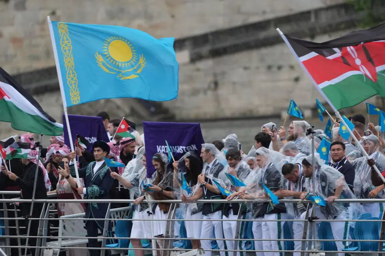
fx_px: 4276
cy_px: 128
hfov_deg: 5.2
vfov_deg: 3.4
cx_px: 192
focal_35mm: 400
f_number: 3.5
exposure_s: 1/400
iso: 1600
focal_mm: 400
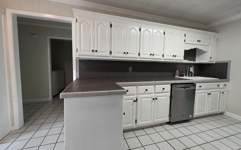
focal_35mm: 14
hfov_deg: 105.3
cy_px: 73
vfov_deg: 78.6
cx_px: 120
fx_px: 92
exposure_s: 1/120
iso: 250
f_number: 1.9
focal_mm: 2.2
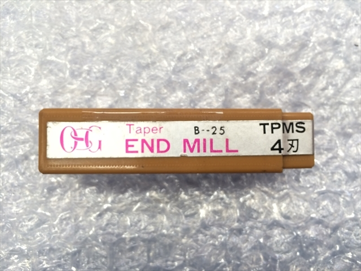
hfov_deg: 61.7
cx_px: 180
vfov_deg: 48.2
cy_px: 136
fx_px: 302
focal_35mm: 29
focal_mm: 4.15
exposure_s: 1/30
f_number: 2.2
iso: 50
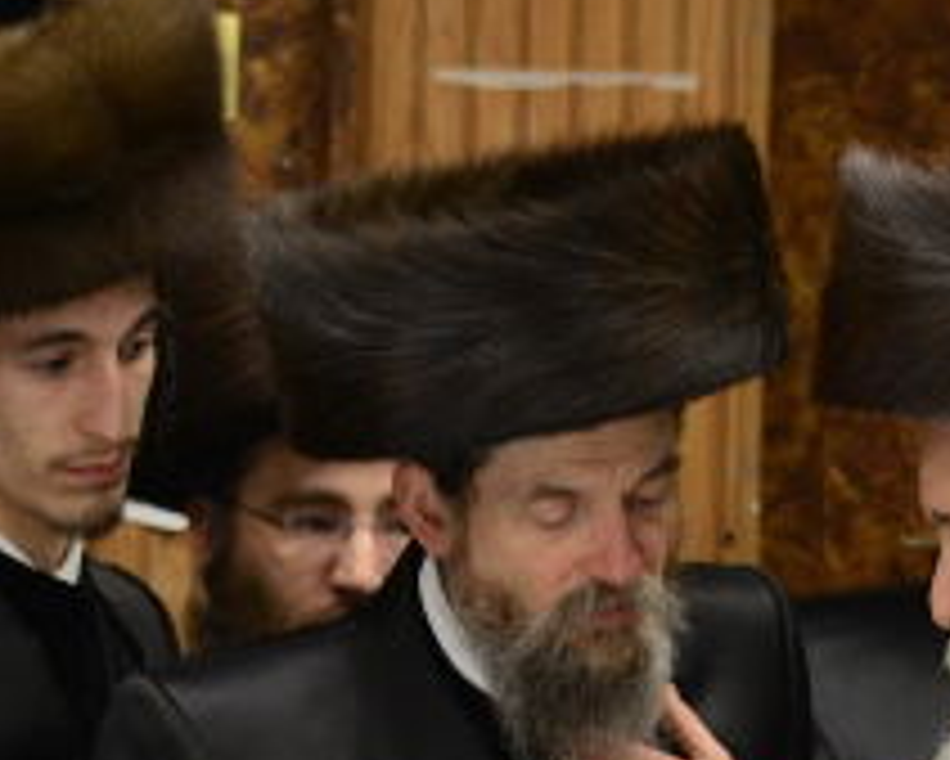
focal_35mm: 388
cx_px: 212
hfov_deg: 5.0
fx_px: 10914
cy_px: 782
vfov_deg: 4.0
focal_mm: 85
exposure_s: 1/200
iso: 1250
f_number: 2.8
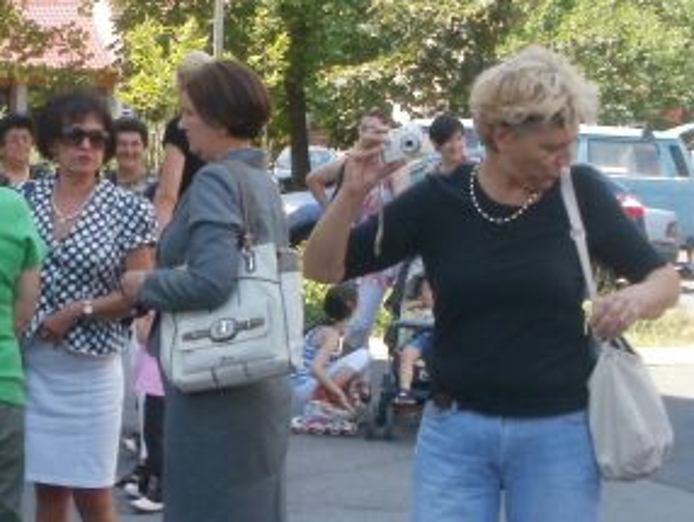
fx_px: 1766
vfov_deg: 16.8
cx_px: 68
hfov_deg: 21.7
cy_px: 295
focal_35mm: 88
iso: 125
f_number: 3.5
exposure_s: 1/250
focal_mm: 6.3
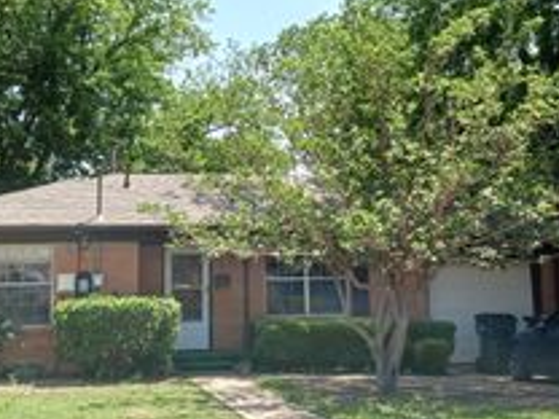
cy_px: 106
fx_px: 1050
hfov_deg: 29.8
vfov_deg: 22.4
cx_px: 266
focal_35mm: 65
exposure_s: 1/284
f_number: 1.8
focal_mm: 4
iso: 20
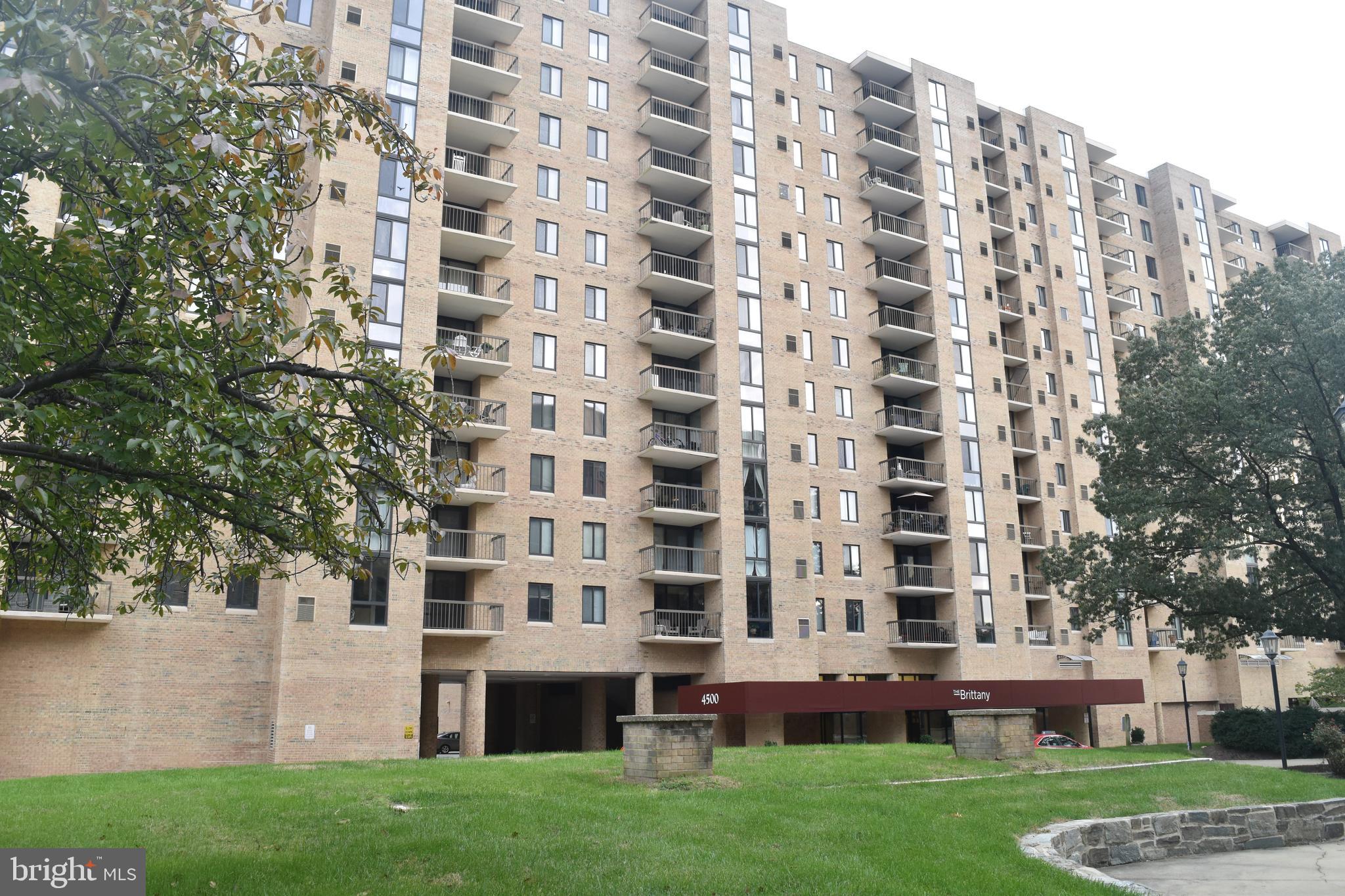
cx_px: 672
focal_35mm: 27
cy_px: 448
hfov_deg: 67.4
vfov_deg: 47.9
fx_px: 1009
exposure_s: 1/200
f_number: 7.1
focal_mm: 18
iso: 400
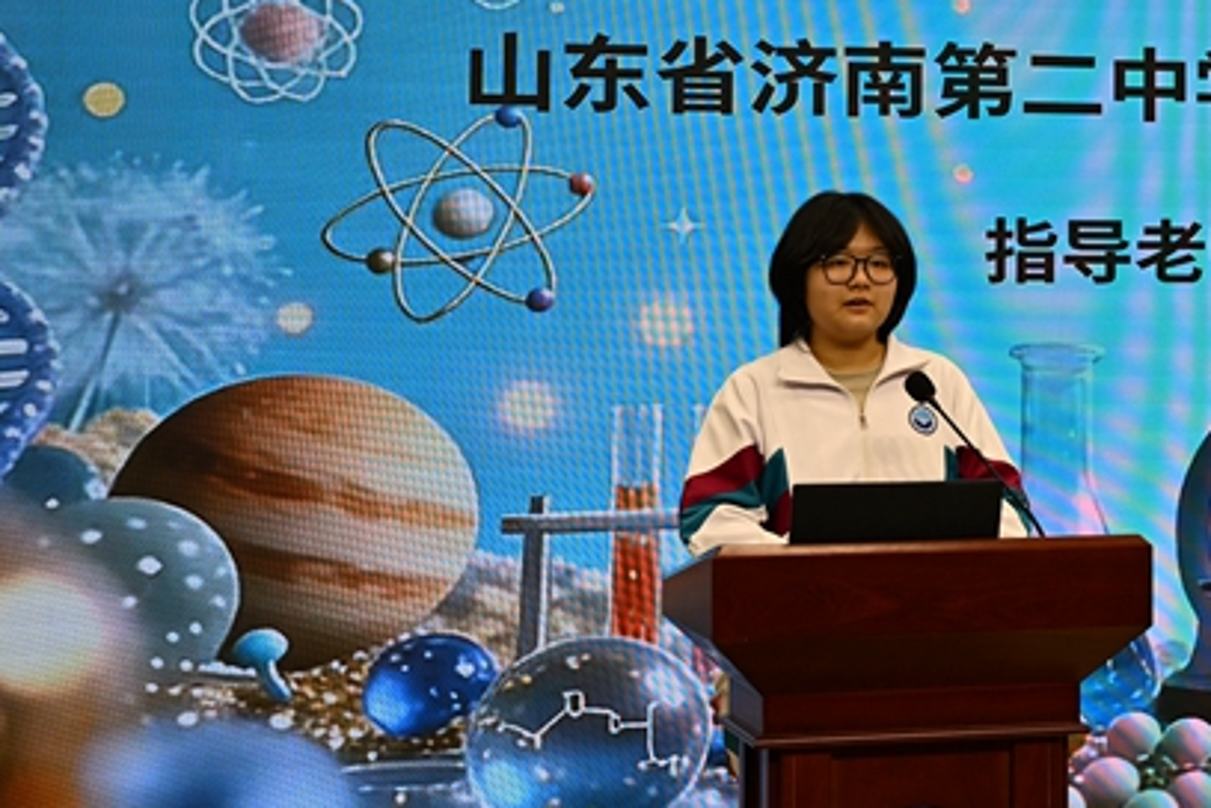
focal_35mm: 98
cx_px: 1294
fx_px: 3296
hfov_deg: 20.0
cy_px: 100
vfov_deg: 13.8
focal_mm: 39
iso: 320
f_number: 4
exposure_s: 1/250
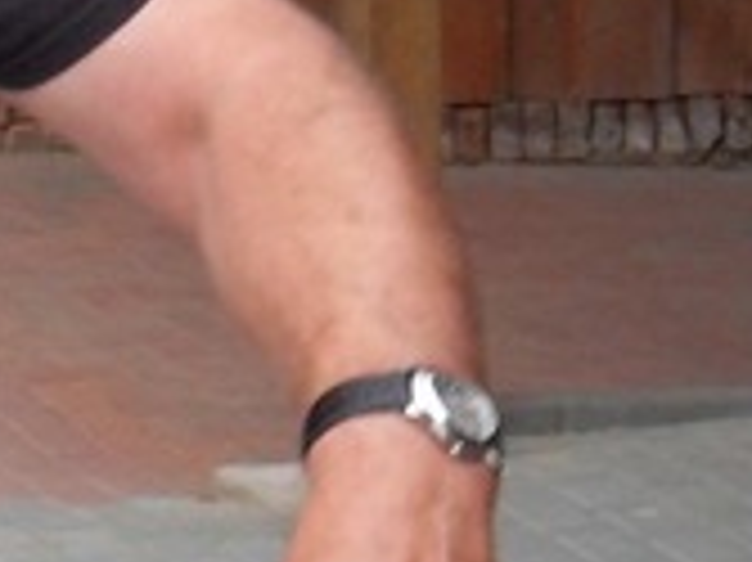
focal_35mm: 199
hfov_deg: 9.6
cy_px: 58
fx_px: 4320
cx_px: -459
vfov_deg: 7.4
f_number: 4.5
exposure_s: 1/45
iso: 160
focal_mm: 9.1
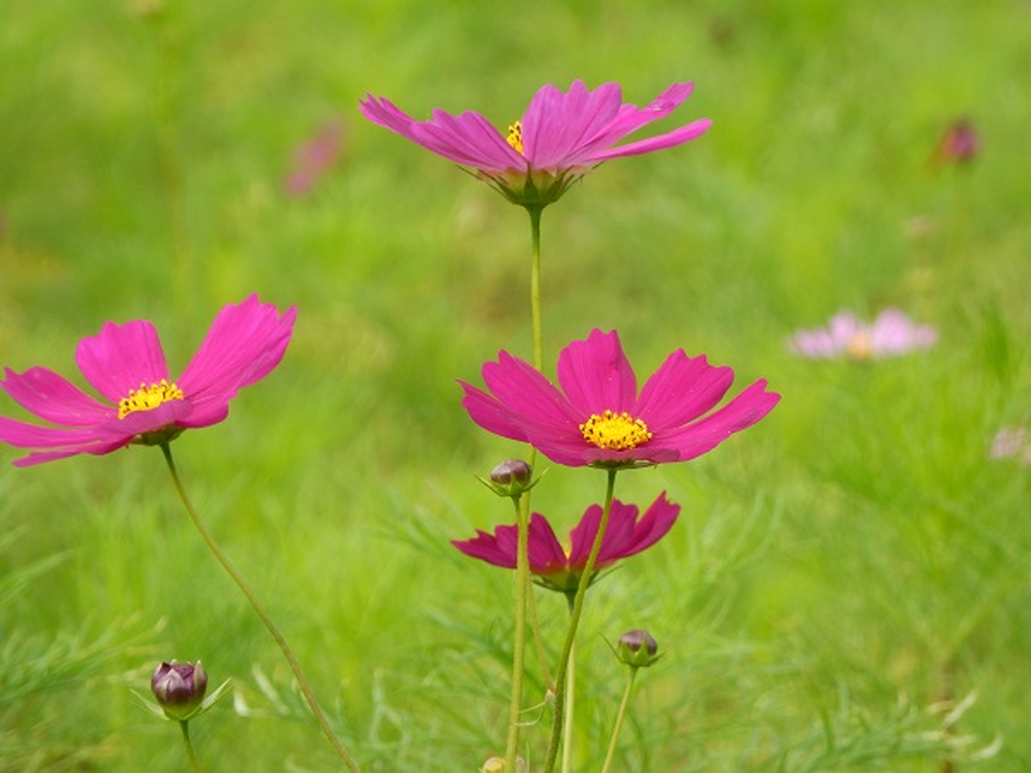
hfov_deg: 5.4
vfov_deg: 4.1
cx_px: 516
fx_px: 10871
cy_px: 386
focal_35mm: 365
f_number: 6.8
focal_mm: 65.2
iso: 160
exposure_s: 1/200
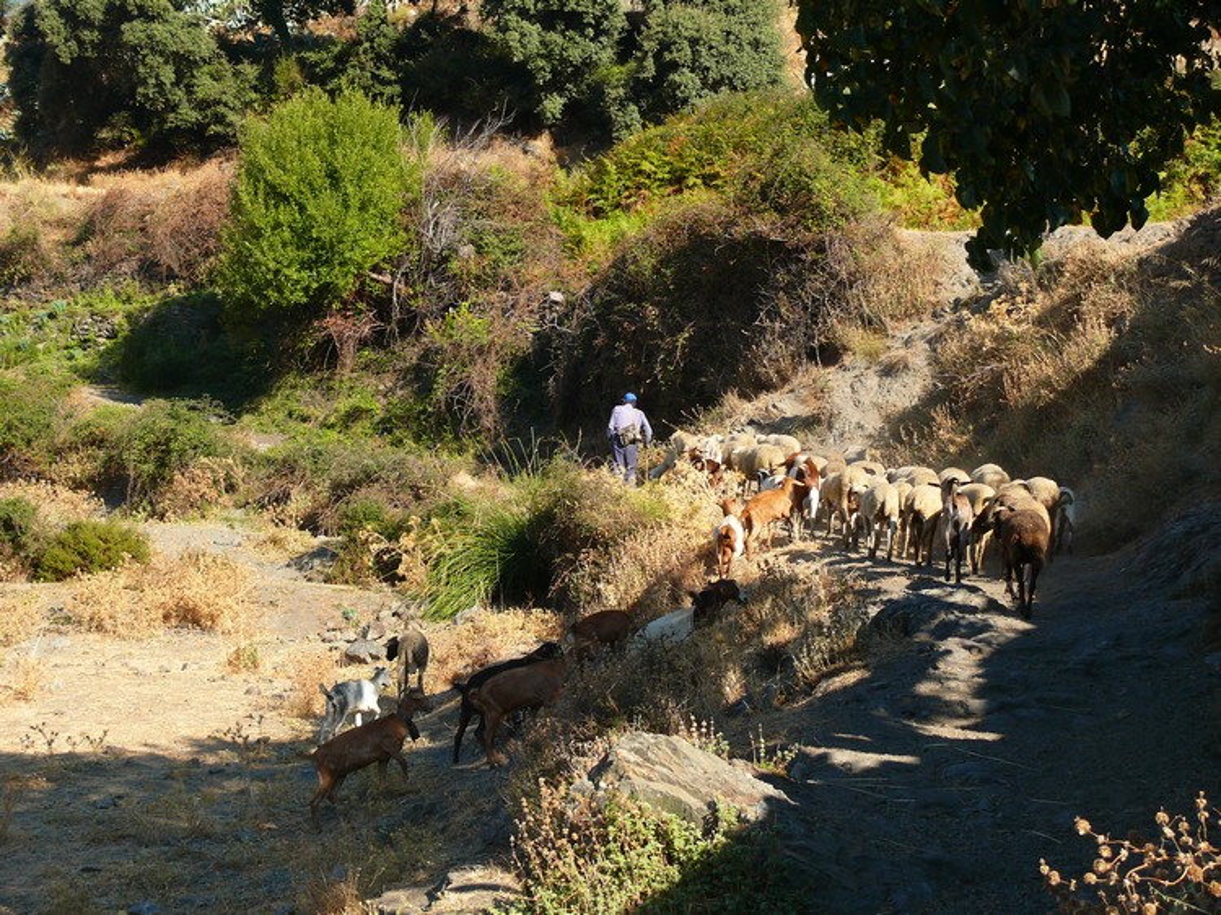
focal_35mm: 75
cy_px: 458
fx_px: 2645
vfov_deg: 19.6
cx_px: 610
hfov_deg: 26.0
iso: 100
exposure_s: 1/125
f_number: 4
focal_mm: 15.9
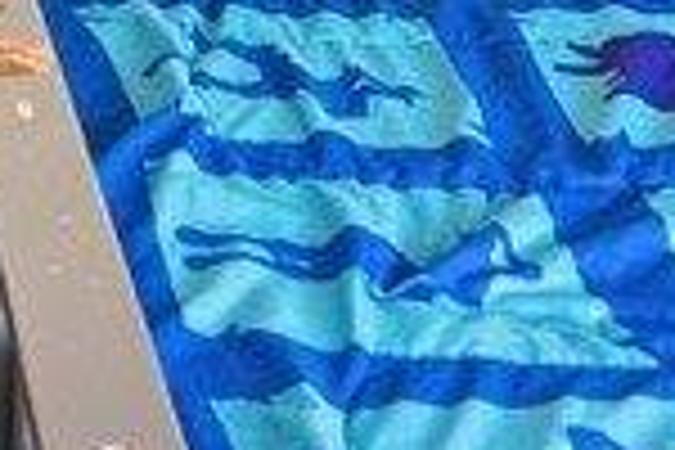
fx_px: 2175
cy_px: -844
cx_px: -248
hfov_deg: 16.5
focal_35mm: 116
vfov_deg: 9.5
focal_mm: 17
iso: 400
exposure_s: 1/8
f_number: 5.6
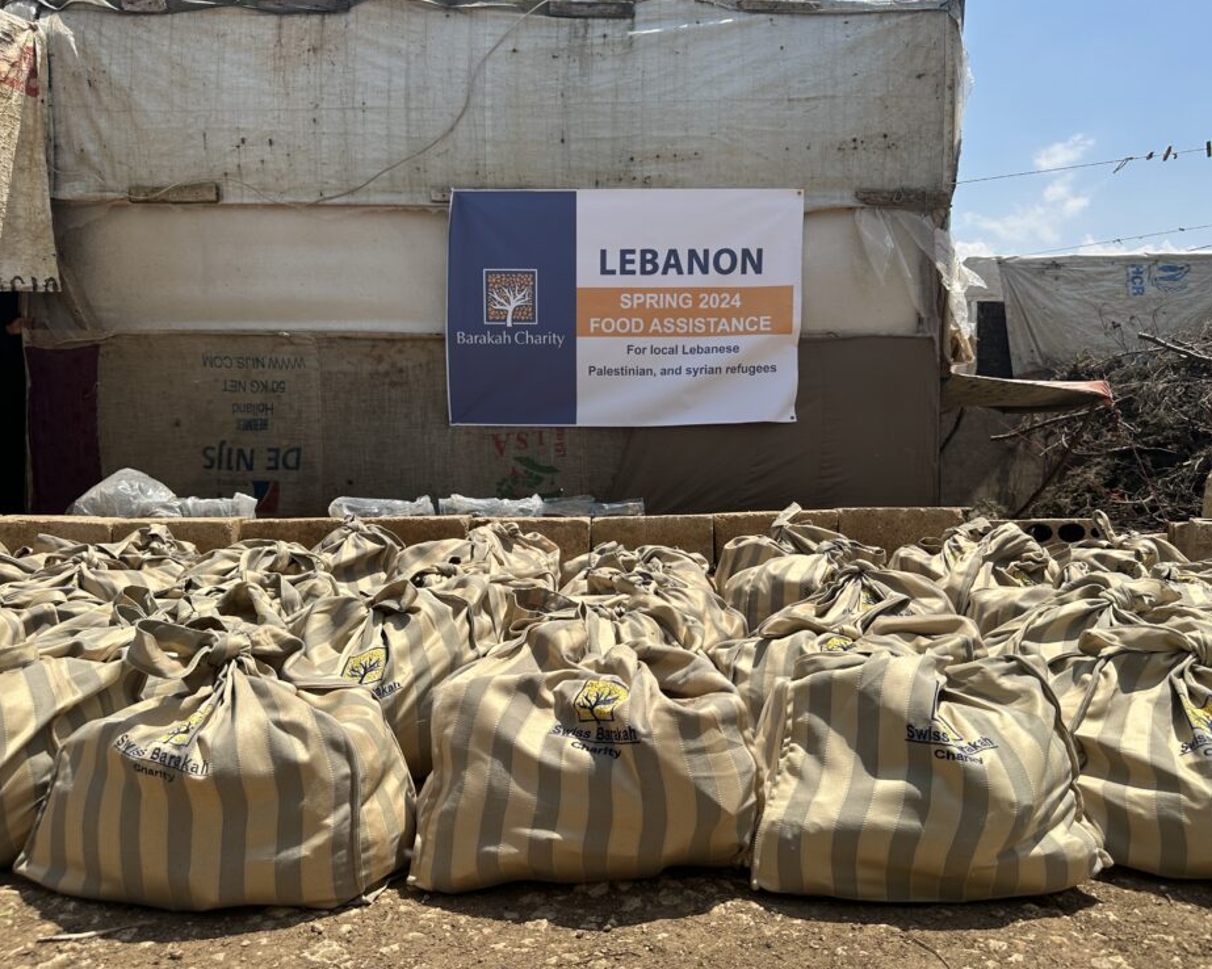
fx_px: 932
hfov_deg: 66.0
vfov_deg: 54.9
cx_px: 611
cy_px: 496
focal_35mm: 26
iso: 80
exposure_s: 1/6623
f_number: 1.78
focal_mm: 6.86
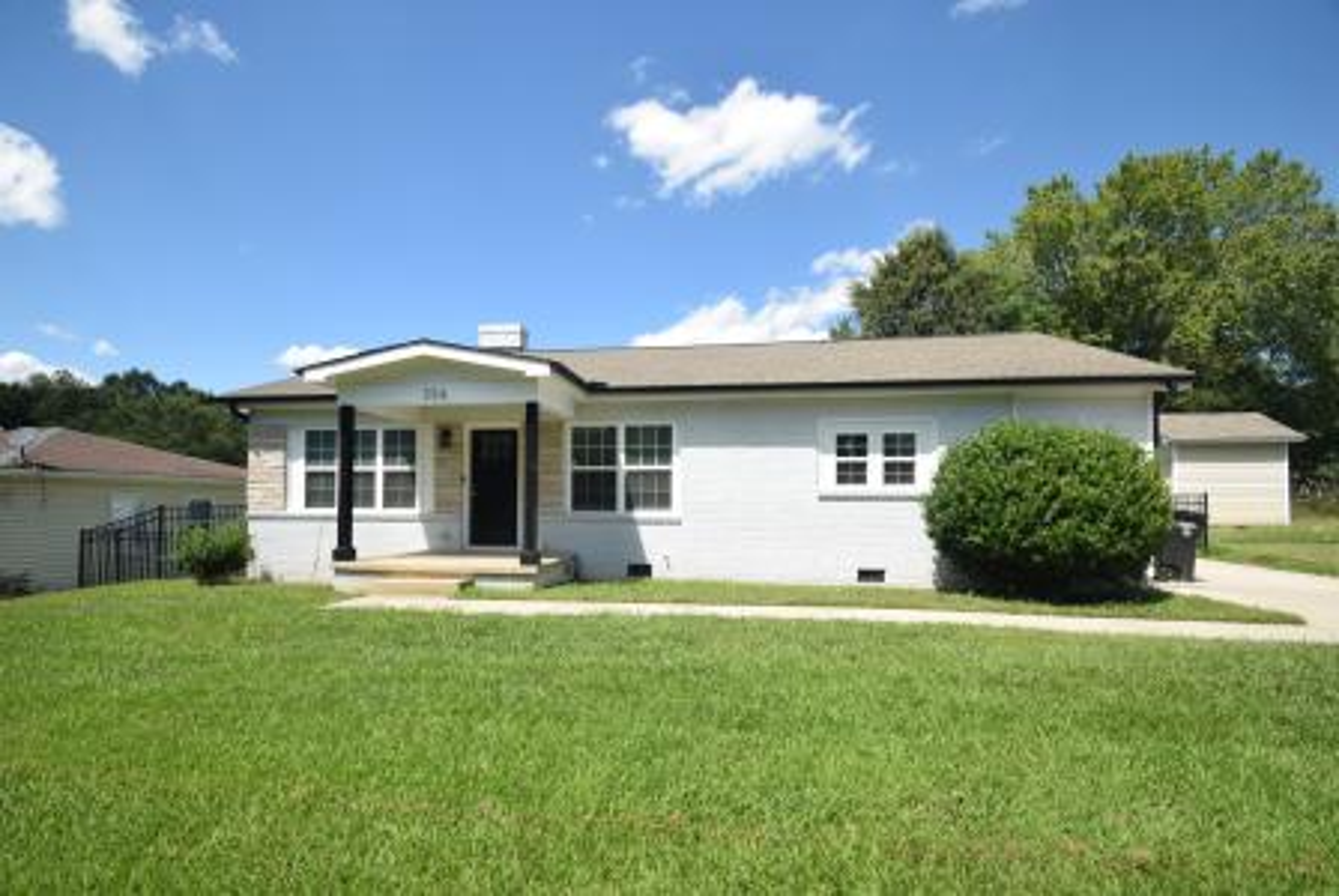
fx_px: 559
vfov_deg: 77.5
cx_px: 670
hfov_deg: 100.3
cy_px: 448
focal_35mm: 15
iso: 100
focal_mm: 10
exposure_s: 1/200
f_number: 10
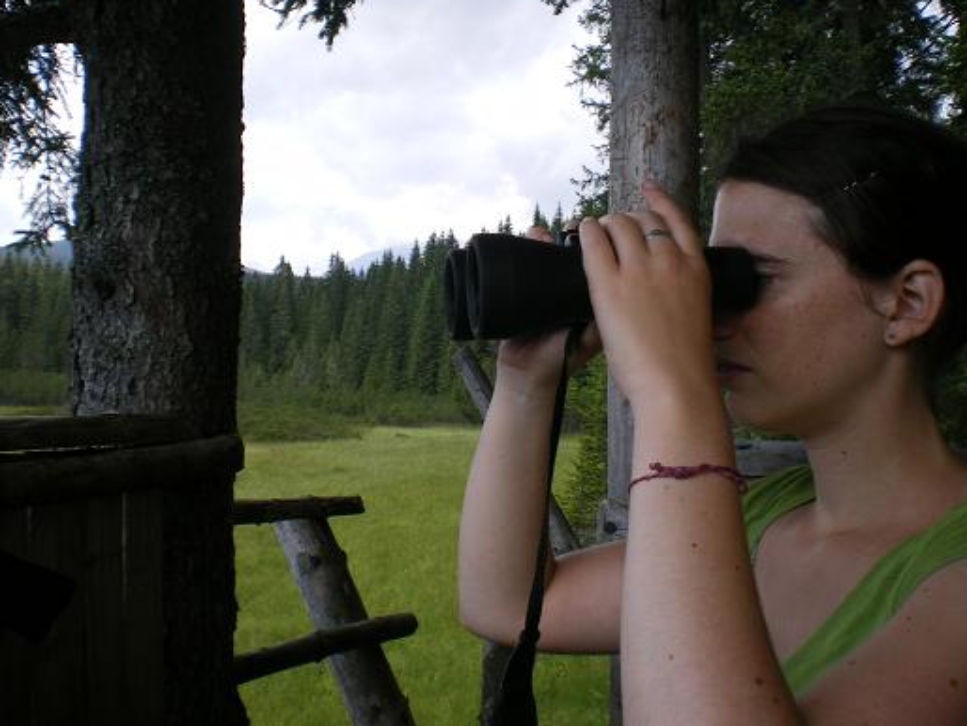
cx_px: 480
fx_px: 1090
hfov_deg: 47.8
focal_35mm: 39
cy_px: 357
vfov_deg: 36.8
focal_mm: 6.3
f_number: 4.6
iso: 64
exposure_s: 1/125
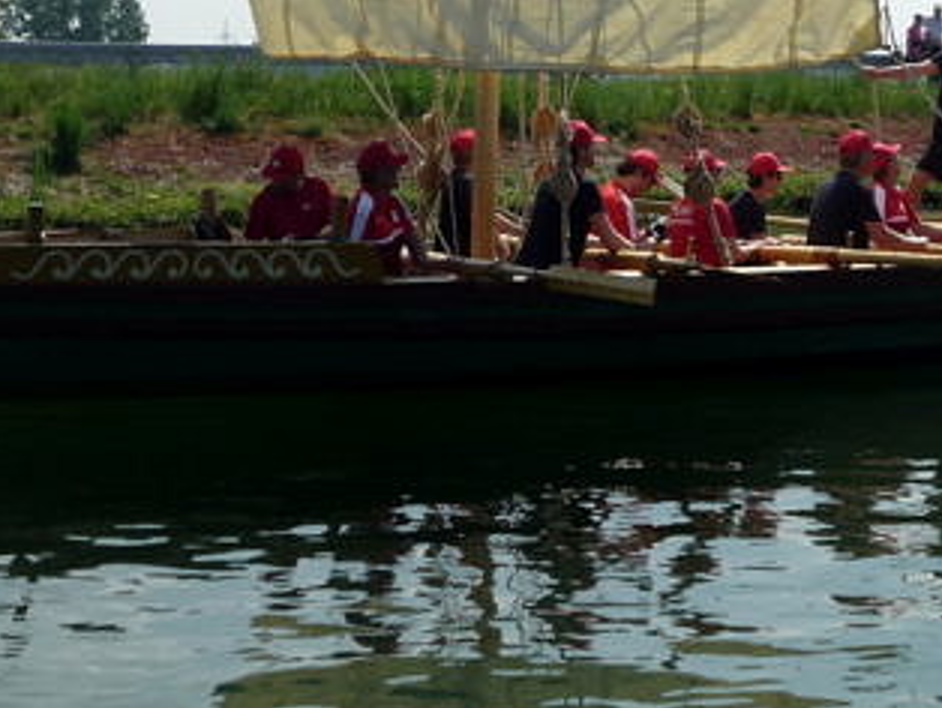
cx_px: 609
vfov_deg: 16.4
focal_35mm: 88
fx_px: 2397
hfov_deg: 22.2
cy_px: -51
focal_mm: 6
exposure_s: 1/250
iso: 100
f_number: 9
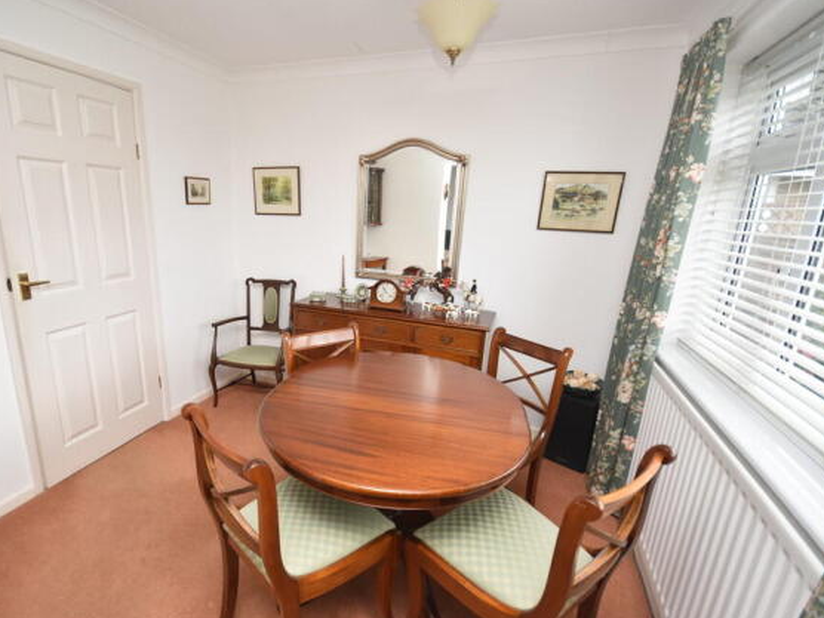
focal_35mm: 17
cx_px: 358
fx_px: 405
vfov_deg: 74.7
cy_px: 318
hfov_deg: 90.5
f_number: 4
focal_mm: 10
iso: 800
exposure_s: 1/125
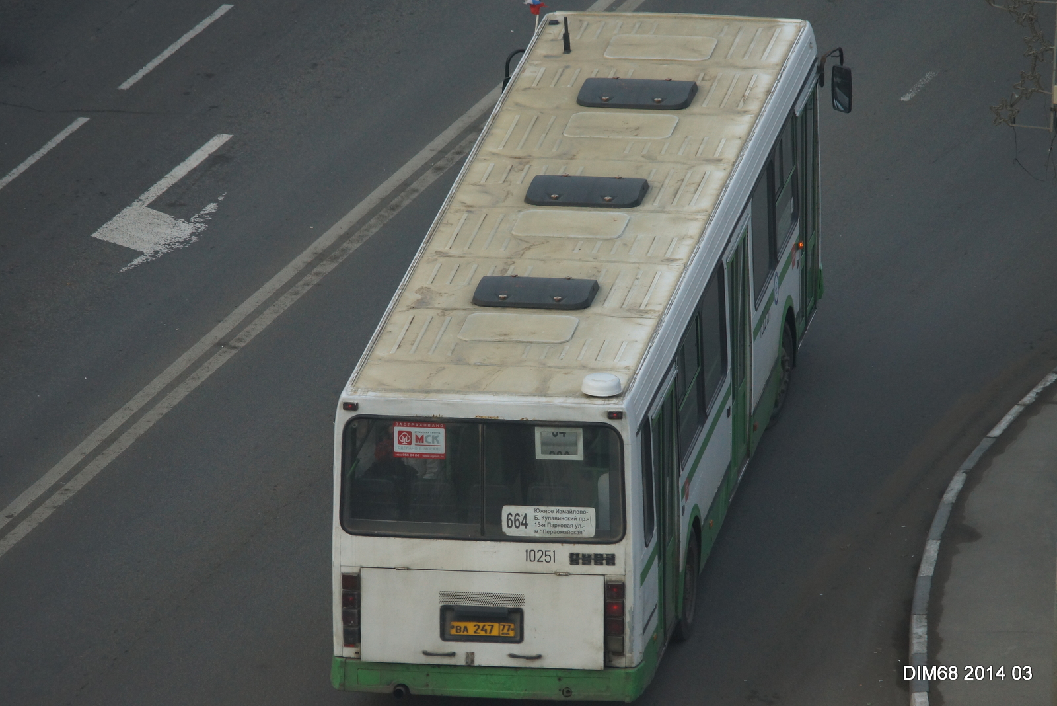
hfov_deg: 3.4
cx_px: 528
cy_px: 353
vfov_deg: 2.3
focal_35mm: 600
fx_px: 17622
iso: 640
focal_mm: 400
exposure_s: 1/800
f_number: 6.3
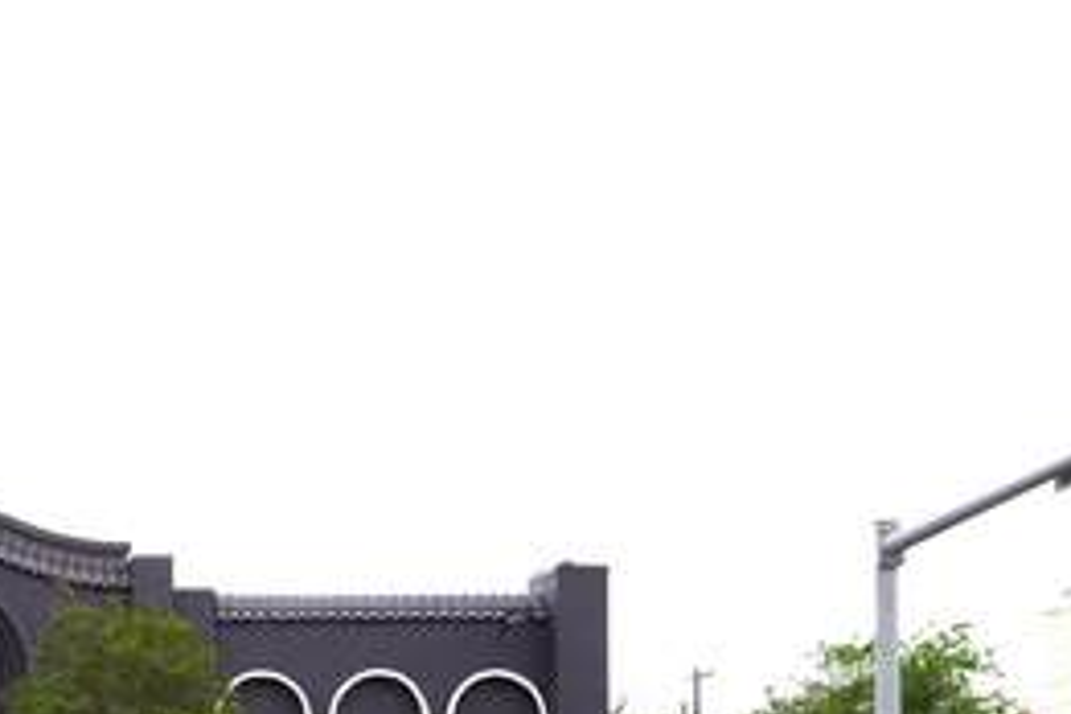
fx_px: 2130
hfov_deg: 25.7
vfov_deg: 18.2
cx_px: -160
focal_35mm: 72
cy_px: 827
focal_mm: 19.5
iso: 100
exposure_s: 1/125
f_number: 9
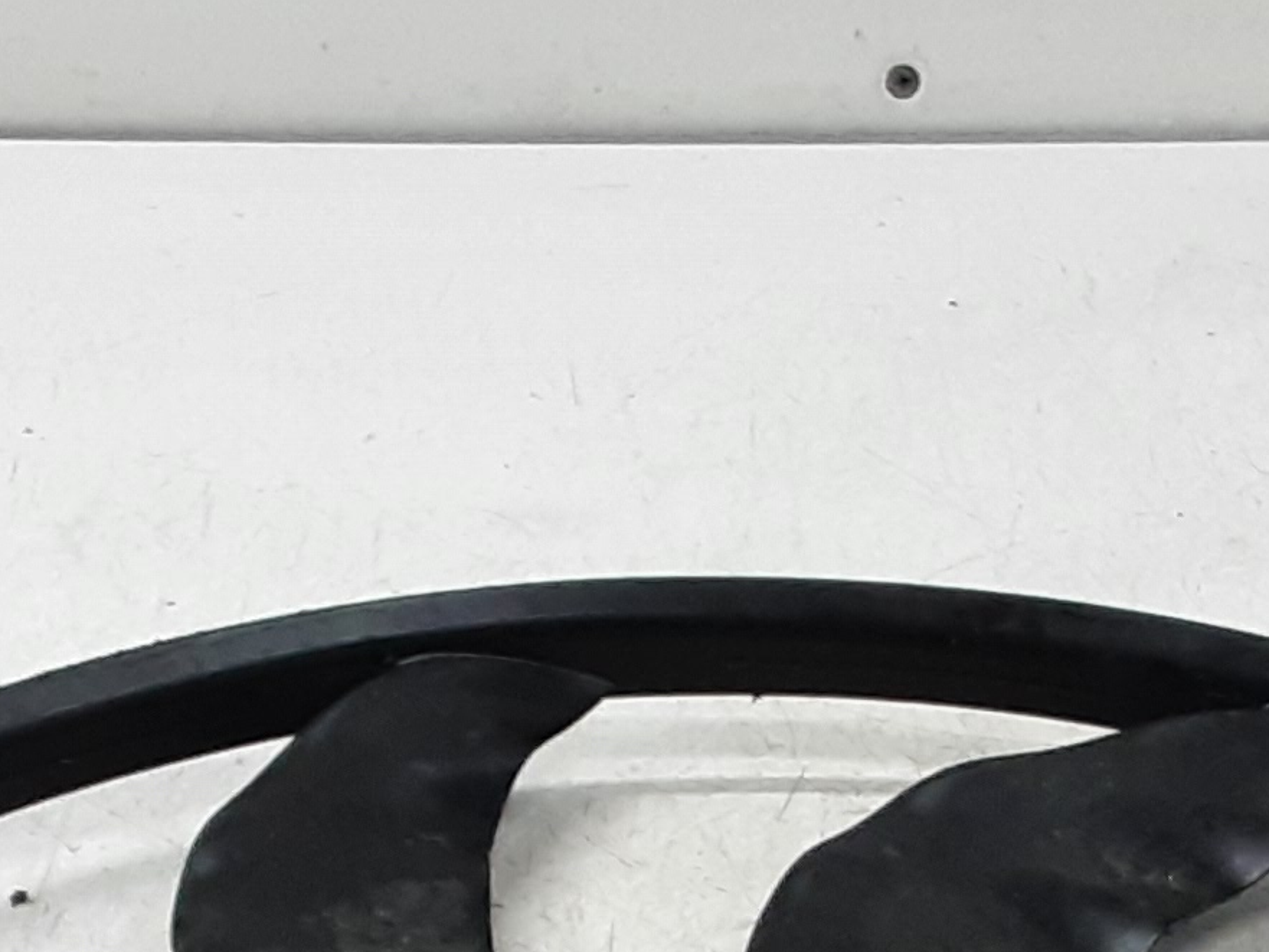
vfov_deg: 13.8
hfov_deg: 19.6
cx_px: 632
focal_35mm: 100
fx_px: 3666
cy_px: 1458
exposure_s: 1/50
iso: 125
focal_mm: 2.91
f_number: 1.9
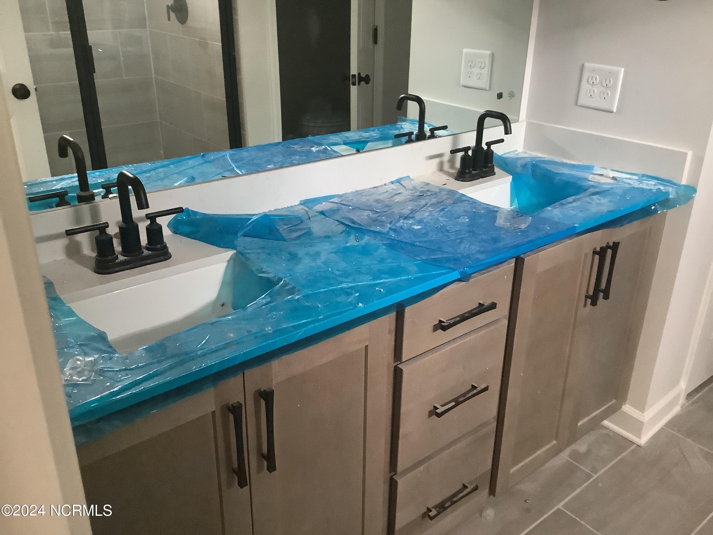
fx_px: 639
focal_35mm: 31
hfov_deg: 58.4
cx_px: 356
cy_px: 268
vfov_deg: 45.4
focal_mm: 3.3
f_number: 2.4
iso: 400
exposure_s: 1/25
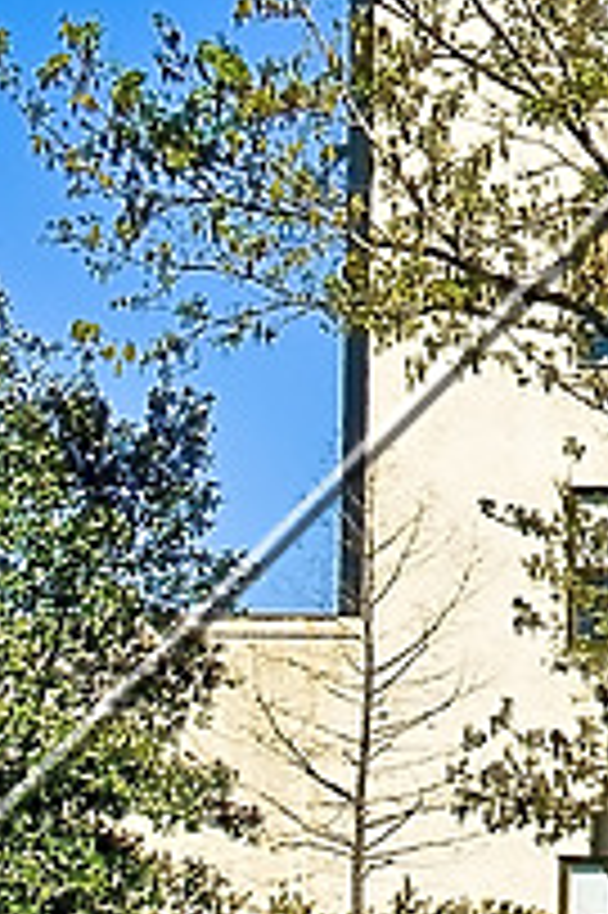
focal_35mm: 206
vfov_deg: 9.8
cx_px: 1162
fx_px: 5233
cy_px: -342
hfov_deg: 6.5
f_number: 9
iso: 100
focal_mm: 31
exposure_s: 1/320
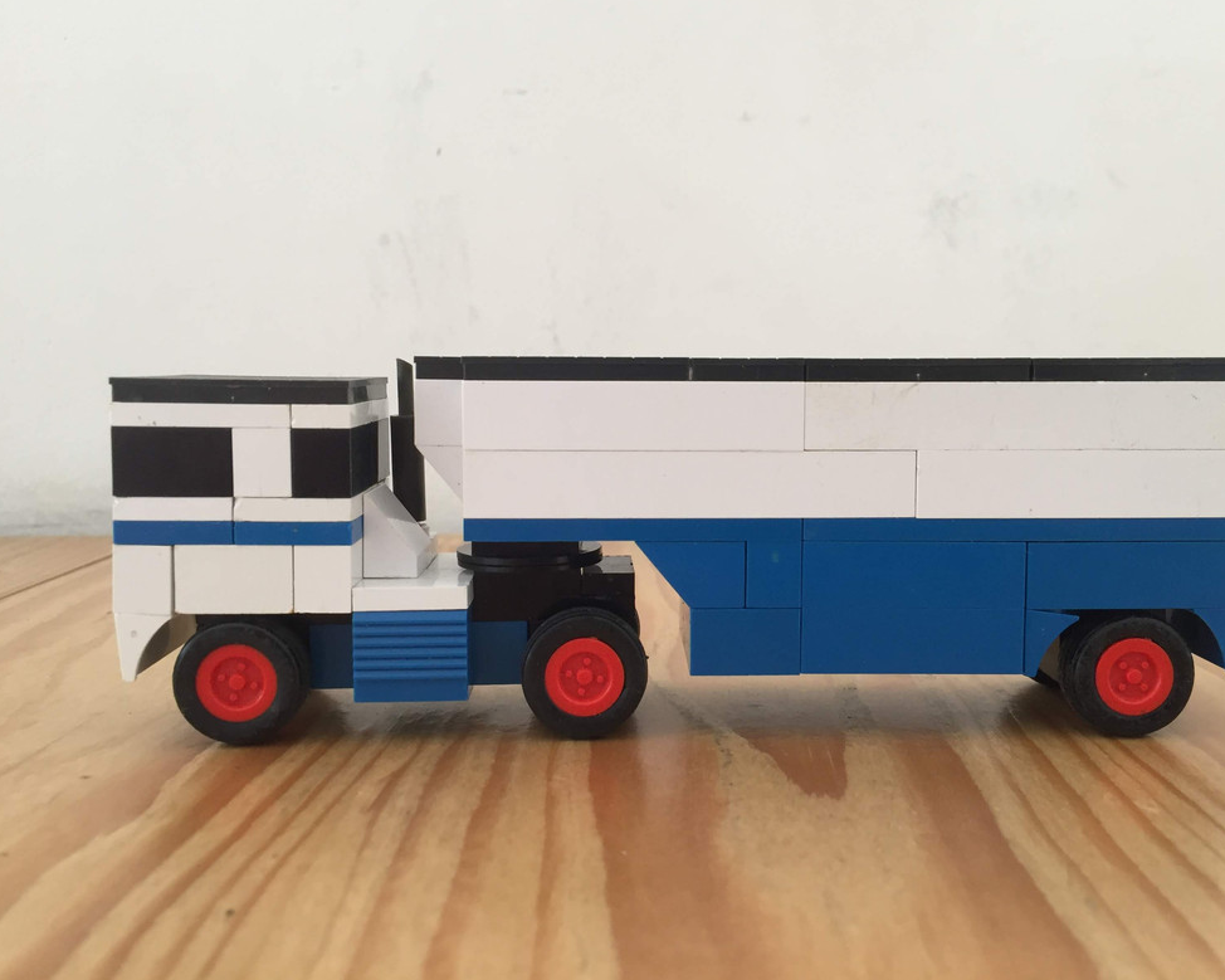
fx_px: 1124
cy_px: 478
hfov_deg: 57.1
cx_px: 655
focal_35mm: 31
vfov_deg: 47.1
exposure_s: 1/30
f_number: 2.2
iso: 80
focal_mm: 4.15
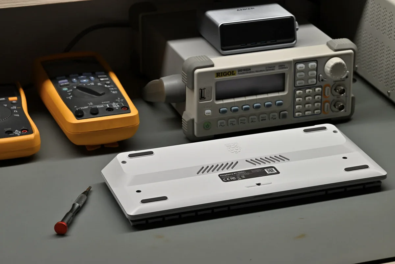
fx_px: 1152
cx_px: 198
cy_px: 132
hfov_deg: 19.4
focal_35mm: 105
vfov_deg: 13.1
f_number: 11
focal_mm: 105
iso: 640
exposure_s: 1/50
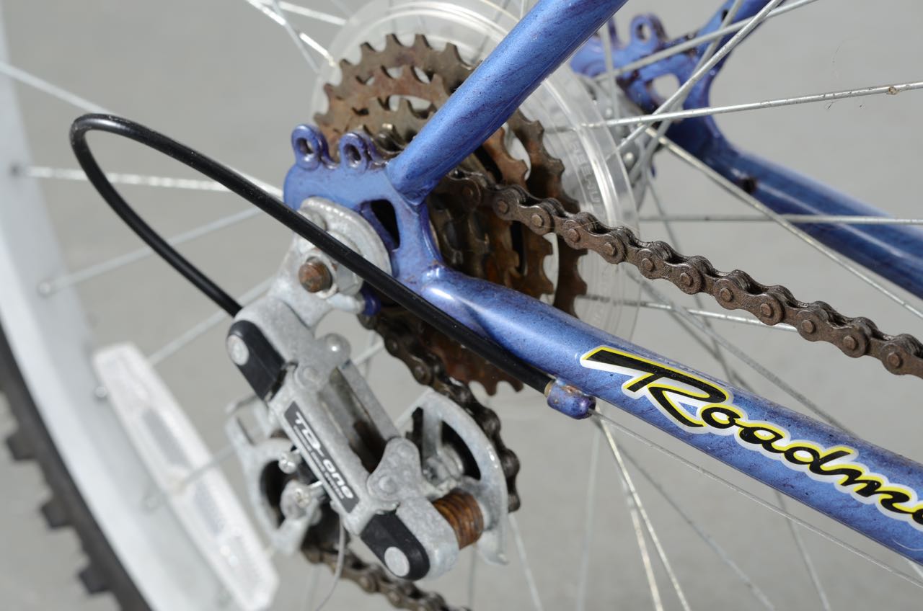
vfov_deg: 15.1
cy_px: 306
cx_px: 462
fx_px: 2303
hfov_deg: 22.7
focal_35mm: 90
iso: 100
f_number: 8
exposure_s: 1/125
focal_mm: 60
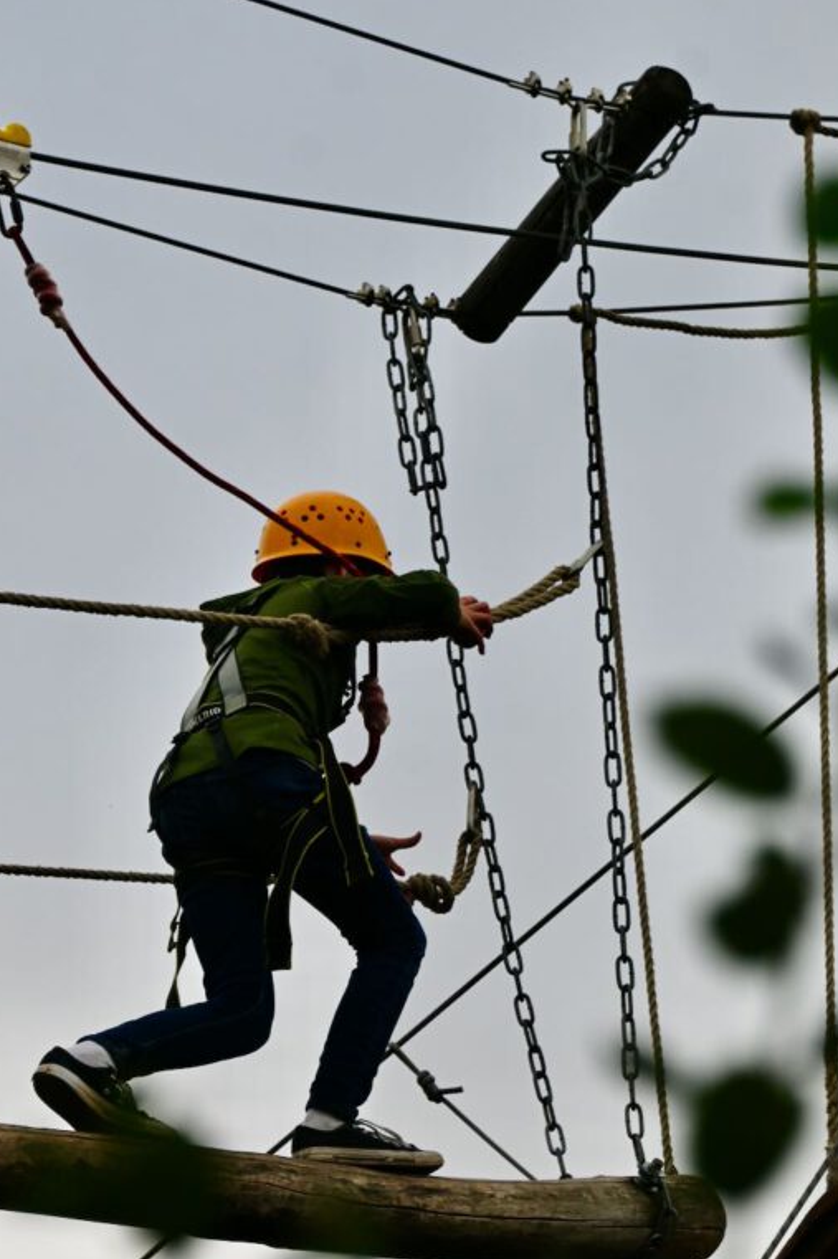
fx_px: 11363
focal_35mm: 325
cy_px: 744
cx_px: 356
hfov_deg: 4.2
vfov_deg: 6.3
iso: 200
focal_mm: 150
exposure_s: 1/500
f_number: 5.6
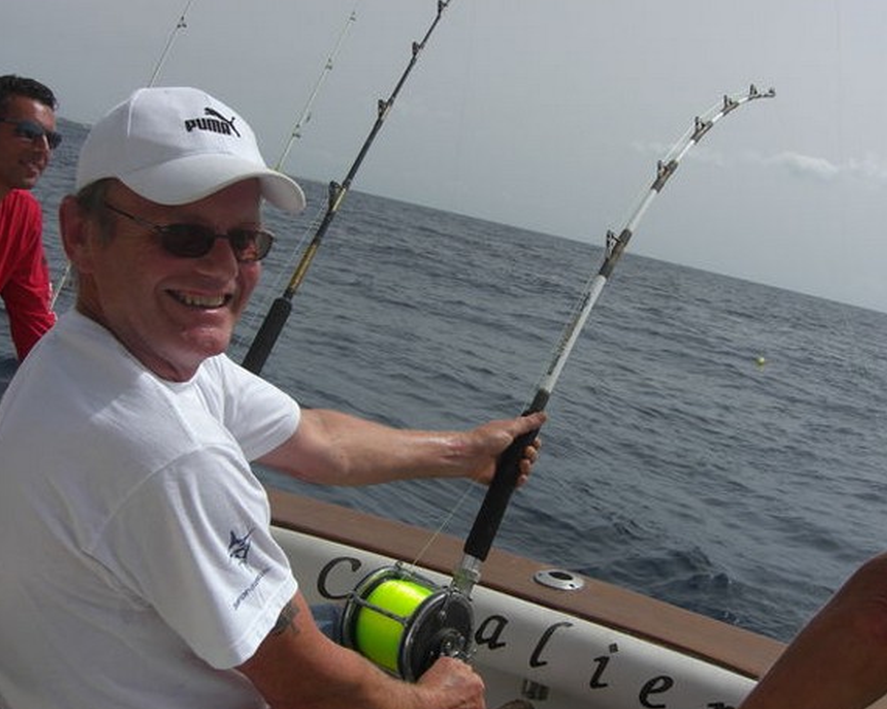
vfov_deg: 36.5
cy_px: 353
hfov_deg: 44.7
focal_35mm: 41
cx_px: 482
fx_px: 1076
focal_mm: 7.9
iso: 80
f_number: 8
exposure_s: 1/400
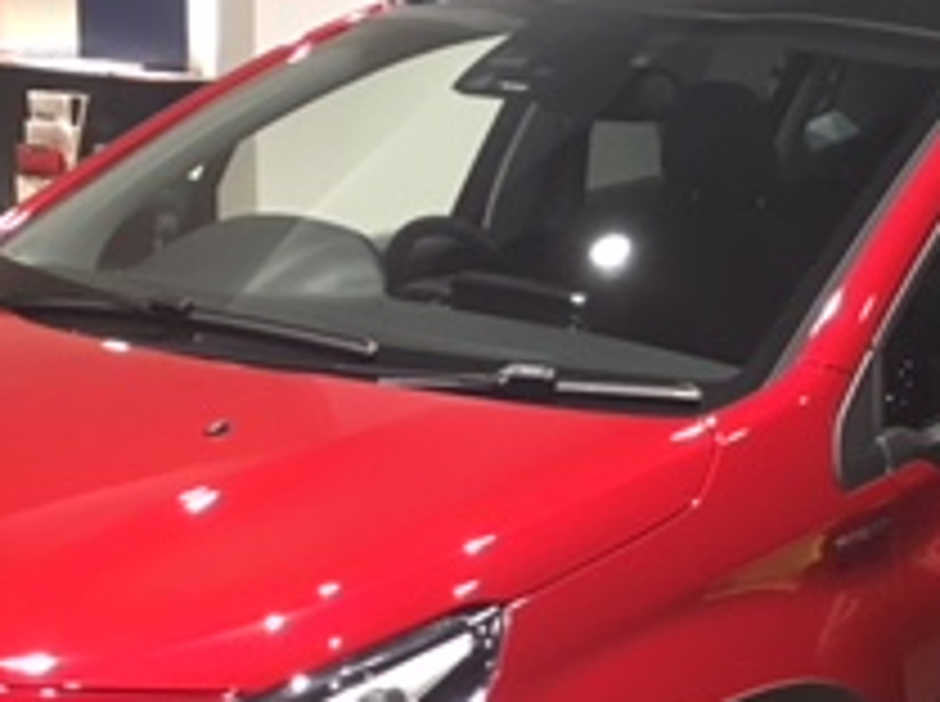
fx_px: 2413
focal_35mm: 89
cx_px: 702
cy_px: 544
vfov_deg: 16.4
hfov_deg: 21.9
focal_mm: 4.15
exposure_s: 1/30
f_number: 2.2
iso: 100
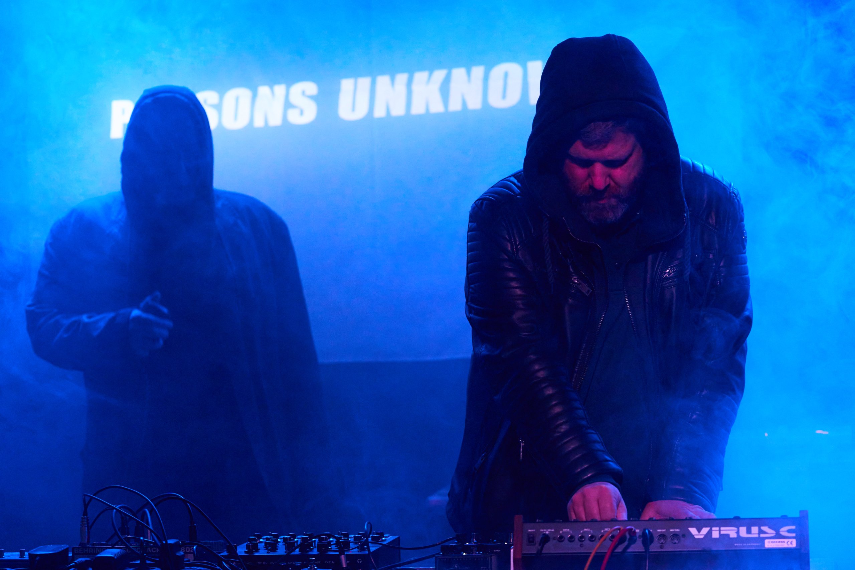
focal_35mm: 92
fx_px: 2185
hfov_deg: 22.1
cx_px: 428
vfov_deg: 14.9
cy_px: 285
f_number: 4
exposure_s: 1/200
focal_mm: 92
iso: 6400
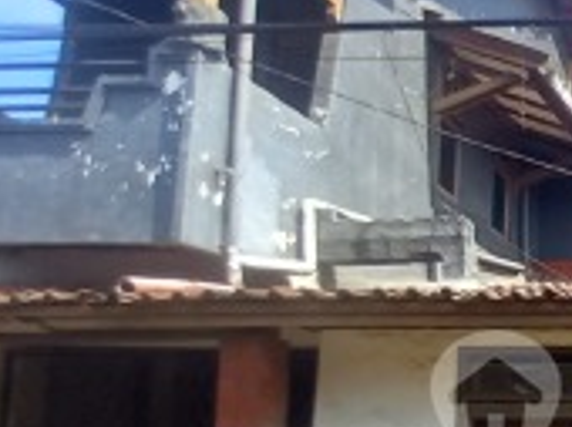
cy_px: 414
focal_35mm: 47
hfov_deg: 28.1
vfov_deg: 29.1
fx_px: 776
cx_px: 843
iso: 40
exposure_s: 1/345
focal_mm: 1.13
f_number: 2.2
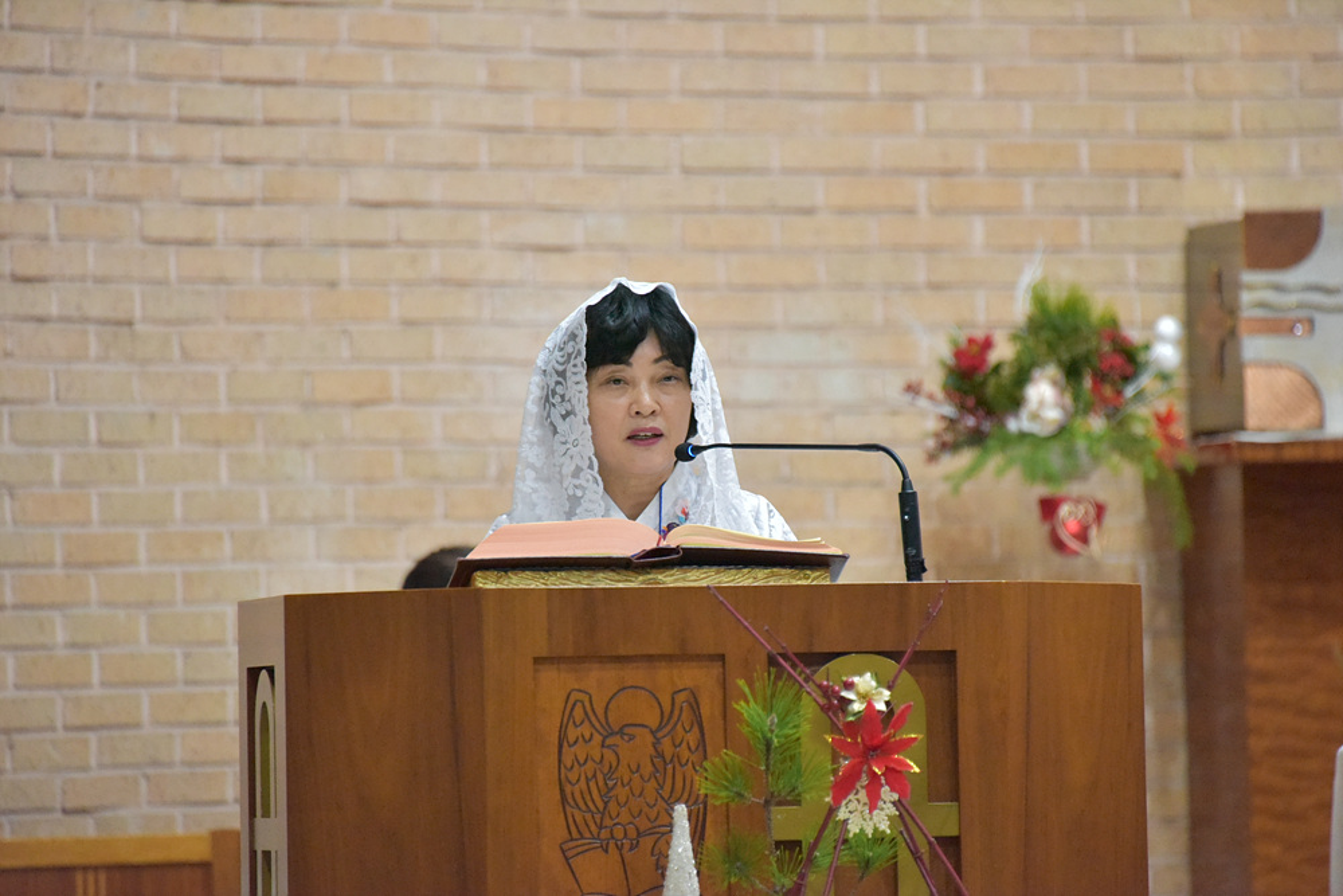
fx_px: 11193
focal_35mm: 300
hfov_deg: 6.9
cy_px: 448
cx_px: 672
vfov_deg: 4.6
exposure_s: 1/200
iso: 8000
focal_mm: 300
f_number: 5.6
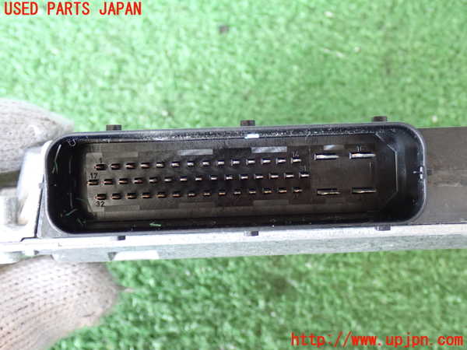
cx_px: 234
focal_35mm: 50
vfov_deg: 29.1
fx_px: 675
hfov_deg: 38.2
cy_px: 175
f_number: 3.2
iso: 800
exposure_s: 1/40
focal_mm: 9.01
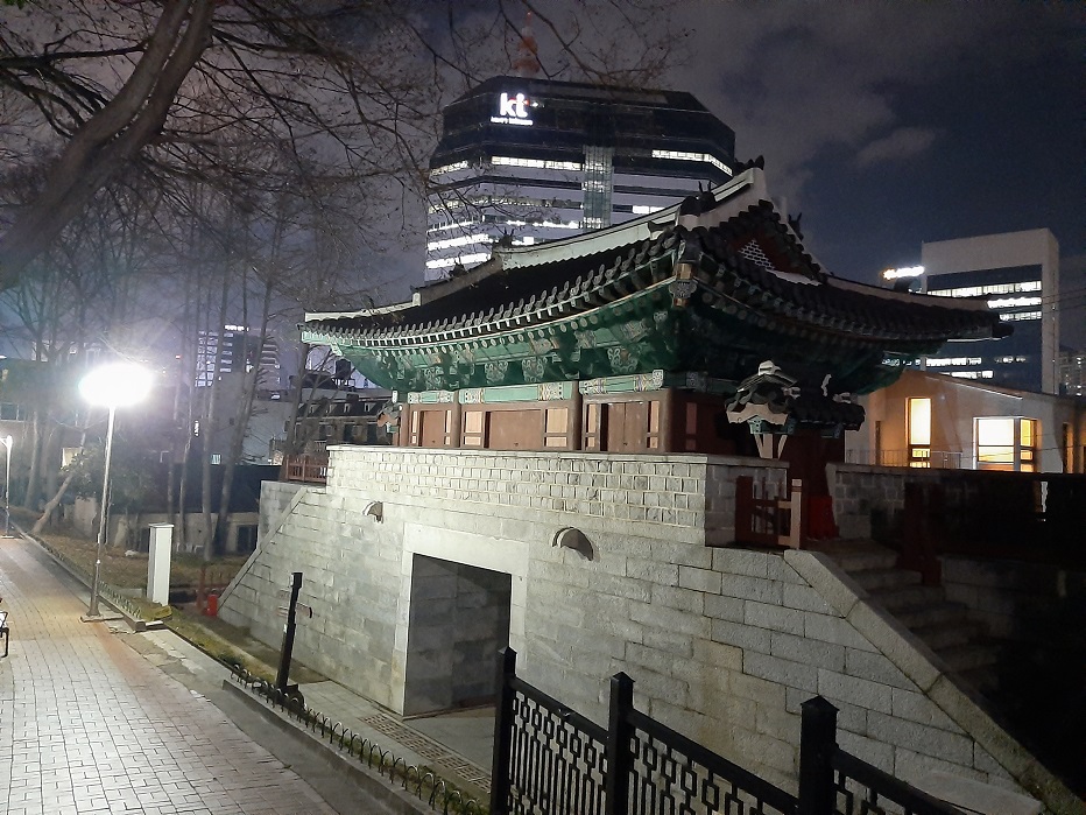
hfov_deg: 67.3
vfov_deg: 53.1
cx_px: 543
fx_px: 816
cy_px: 408
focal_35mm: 26
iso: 1000
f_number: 1.7
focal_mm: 3.93
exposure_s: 1/20
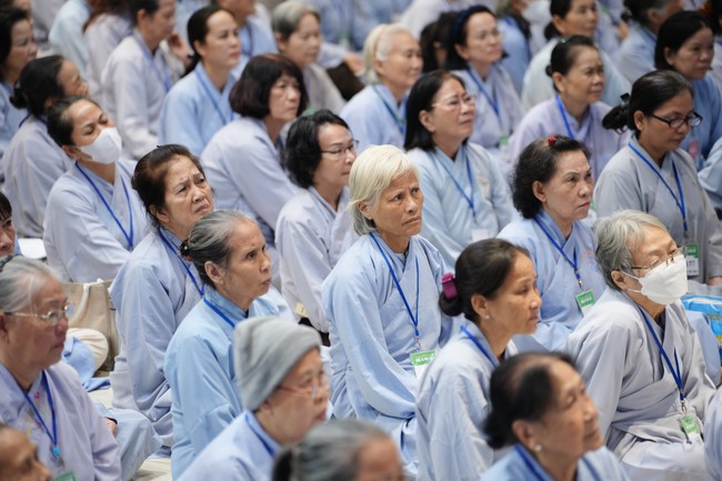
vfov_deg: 9.1
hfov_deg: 13.7
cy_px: 240
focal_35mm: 150
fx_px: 3007
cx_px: 361
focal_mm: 150
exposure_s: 1/80
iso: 1250
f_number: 2.8
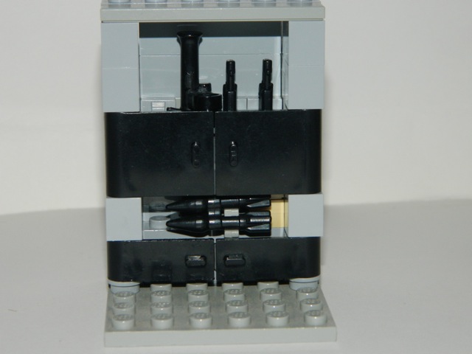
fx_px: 1404
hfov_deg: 19.1
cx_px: 236
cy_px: 177
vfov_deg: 14.4
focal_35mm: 103
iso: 200
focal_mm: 18.6
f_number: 12.6
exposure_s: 1/60
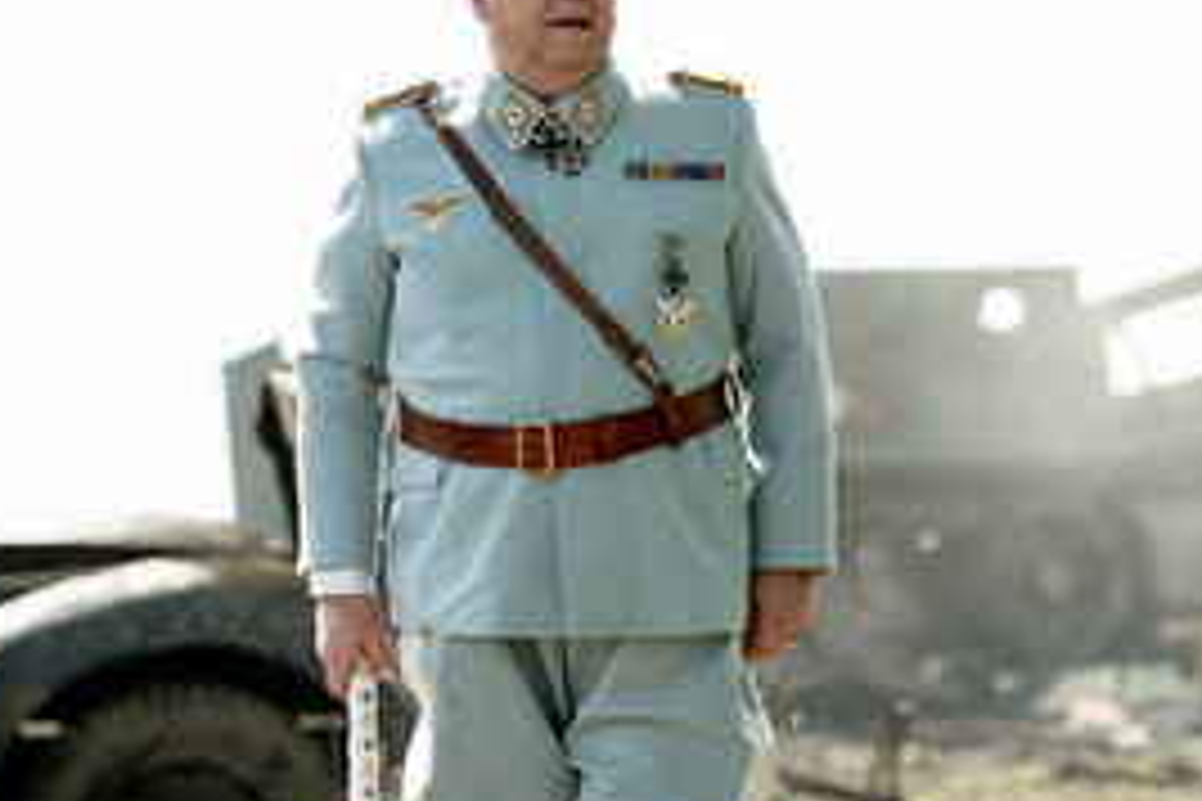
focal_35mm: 375
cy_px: 353
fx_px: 12520
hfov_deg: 5.5
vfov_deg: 3.7
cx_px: 1058
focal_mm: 200
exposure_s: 1/320
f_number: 5
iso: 125
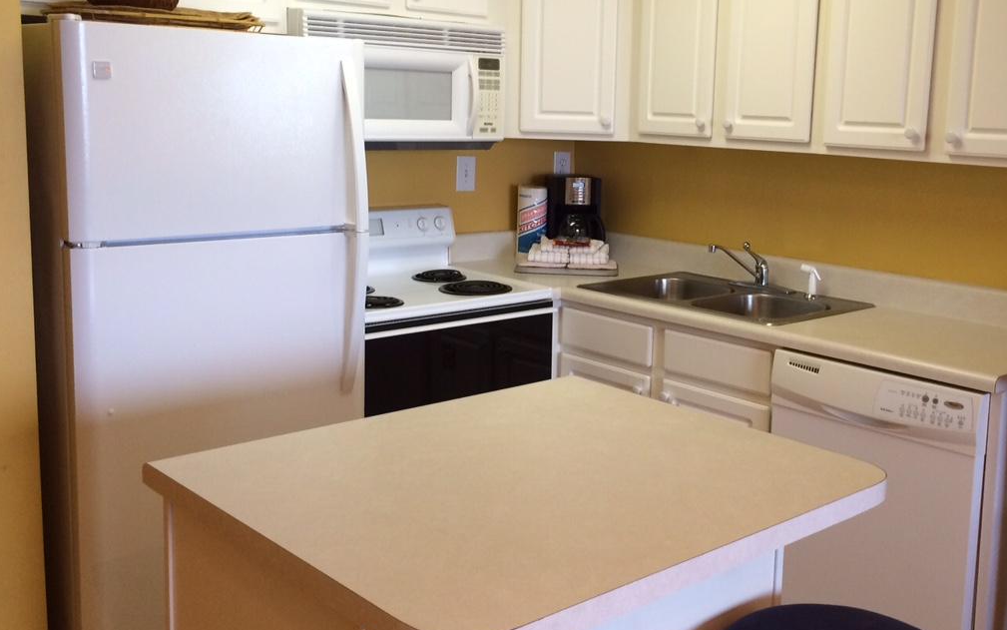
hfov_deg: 50.1
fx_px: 1070
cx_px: 601
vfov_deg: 32.7
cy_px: 270
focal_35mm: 39
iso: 100
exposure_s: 1/30
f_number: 2.2
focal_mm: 4.15
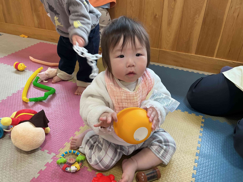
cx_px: 122
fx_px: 204
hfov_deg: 61.7
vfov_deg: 48.2
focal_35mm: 29
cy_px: 91
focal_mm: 3
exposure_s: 1/60
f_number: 1.8
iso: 40
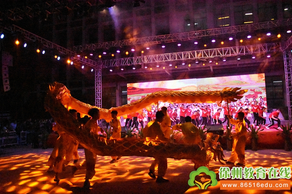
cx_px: 146
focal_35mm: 30
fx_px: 243
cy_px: 97
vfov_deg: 43.6
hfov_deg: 61.9
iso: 25600
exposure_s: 1/5000
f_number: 3.5
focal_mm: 20
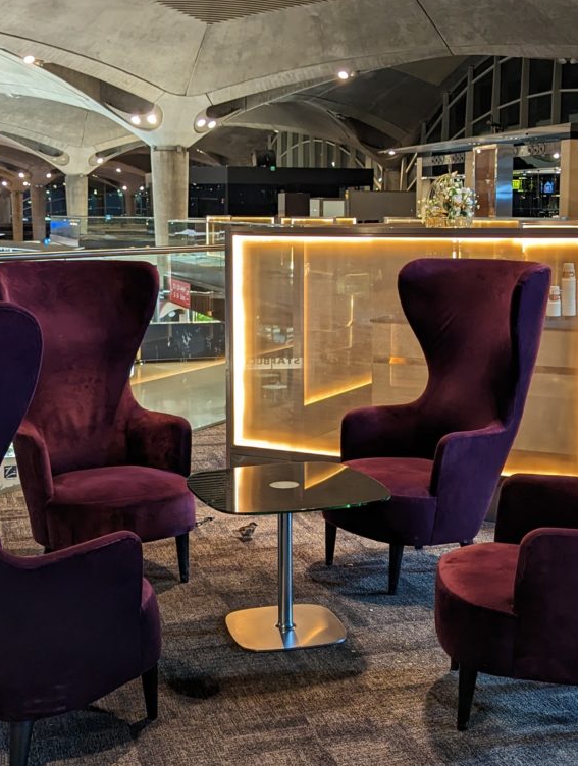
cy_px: 333
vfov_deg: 38.8
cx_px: 314
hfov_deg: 29.8
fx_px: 1087
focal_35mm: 49
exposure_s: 1/100
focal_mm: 6.81
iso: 416
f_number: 1.85
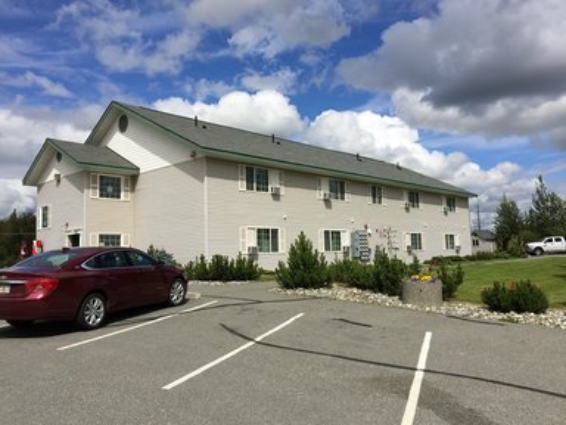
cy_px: 212
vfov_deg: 48.2
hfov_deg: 61.7
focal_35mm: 29
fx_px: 474
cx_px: 283
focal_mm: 4.15
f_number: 2.2
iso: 32
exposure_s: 1/3968
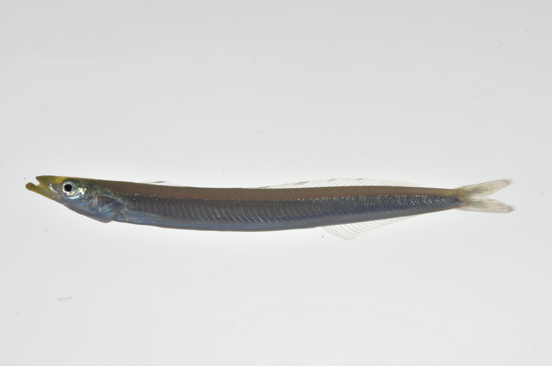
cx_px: 276
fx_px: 2412
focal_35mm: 158
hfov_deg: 13.1
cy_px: 183
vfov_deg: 8.7
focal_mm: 105
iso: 200
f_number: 25
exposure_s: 1/60
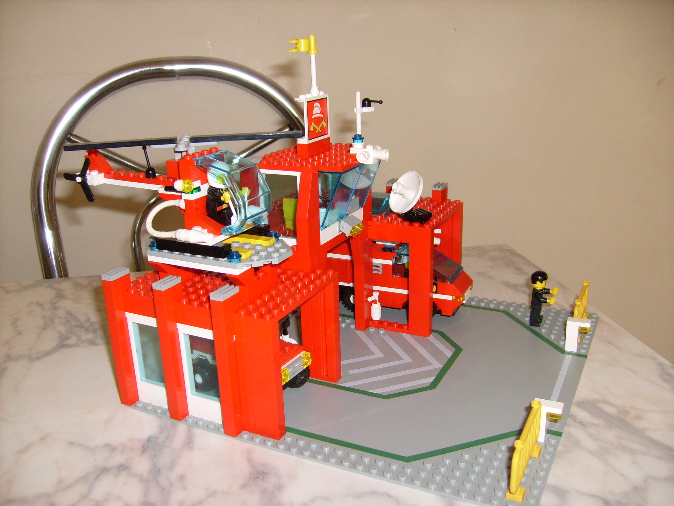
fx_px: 681
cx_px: 337
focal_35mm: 35
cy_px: 253
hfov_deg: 52.6
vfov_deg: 40.7
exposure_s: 1/45
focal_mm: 5.8
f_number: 2.8
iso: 100
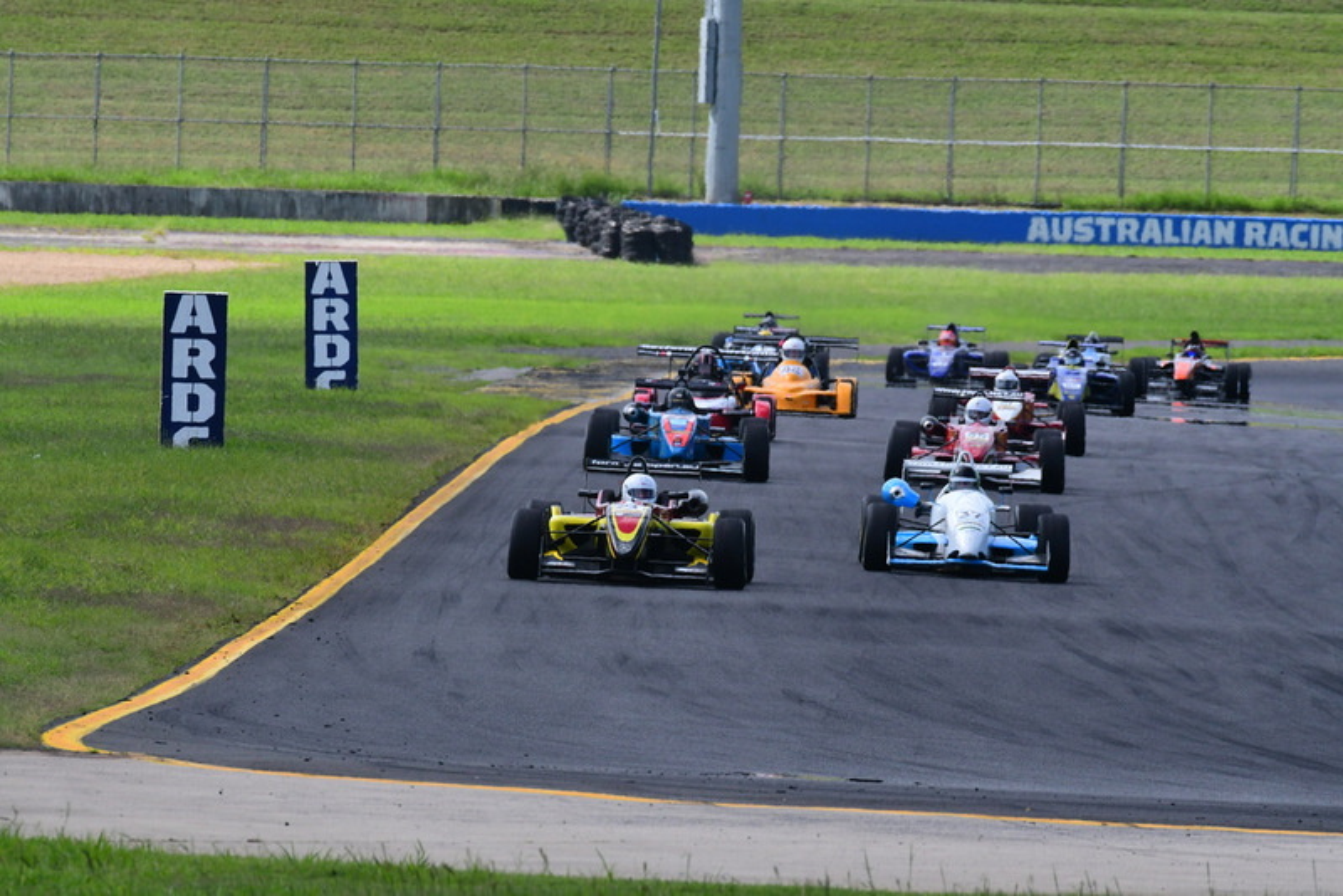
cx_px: 672
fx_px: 22950
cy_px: 448
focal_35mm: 615
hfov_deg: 3.4
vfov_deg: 2.2
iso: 800
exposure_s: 1/640
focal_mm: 410
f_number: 13
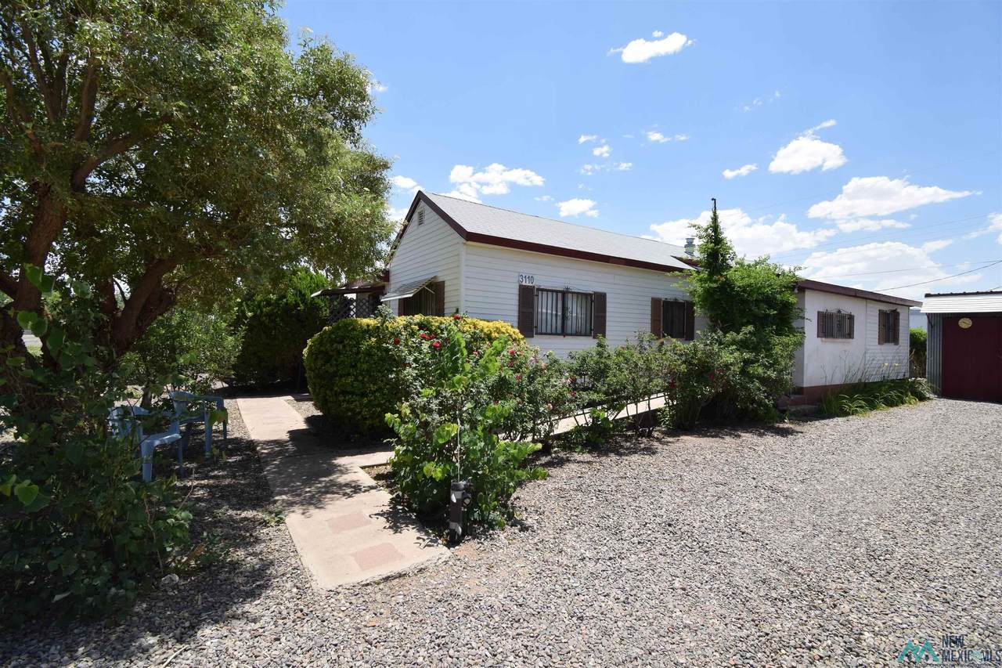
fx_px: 417
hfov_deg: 100.4
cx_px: 501
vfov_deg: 77.3
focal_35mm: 15
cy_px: 334
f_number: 9
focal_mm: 10
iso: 200
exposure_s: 1/400
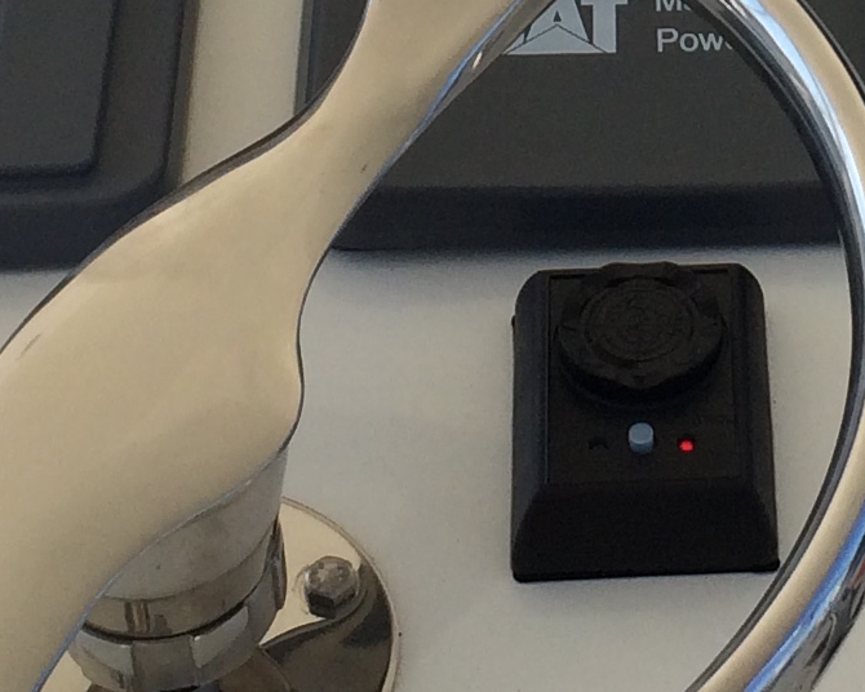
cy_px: -389
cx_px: 843
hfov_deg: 13.8
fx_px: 3533
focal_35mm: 138
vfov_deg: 10.7
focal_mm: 4.15
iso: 32
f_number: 2.2
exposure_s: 1/1466
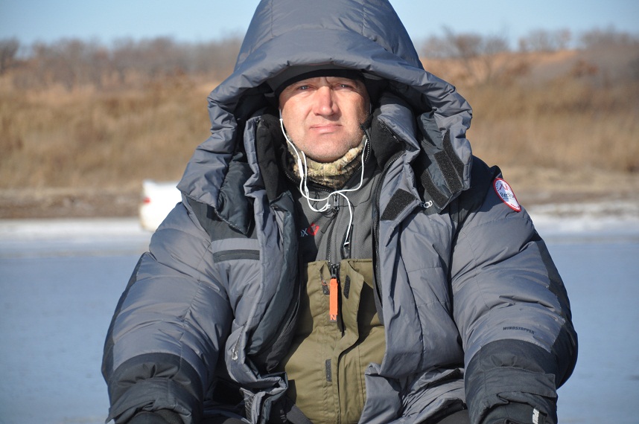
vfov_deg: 8.7
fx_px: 2792
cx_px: 320
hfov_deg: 13.1
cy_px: 212
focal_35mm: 158
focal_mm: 105
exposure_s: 1/400
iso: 400
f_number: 5.6
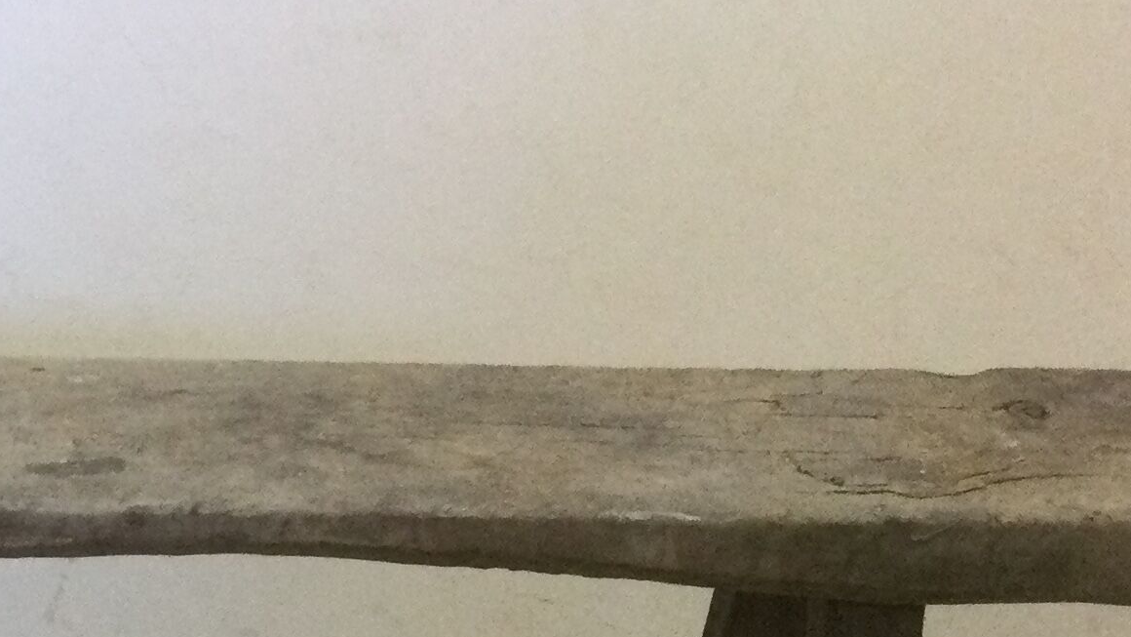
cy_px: 847
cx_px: -134
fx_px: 2850
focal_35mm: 95
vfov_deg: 12.3
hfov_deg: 21.2
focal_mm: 3.3
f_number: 2.4
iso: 50
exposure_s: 1/33
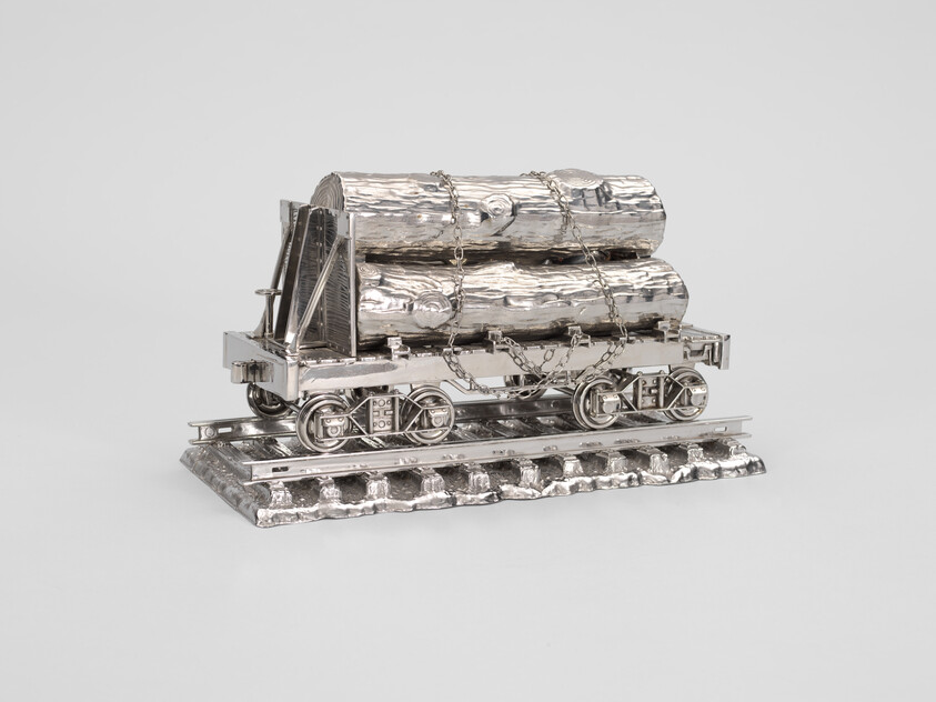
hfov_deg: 37.5
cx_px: 468
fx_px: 1379
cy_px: 351
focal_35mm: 51
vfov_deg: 28.6
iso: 64
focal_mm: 80
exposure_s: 1/125
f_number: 13
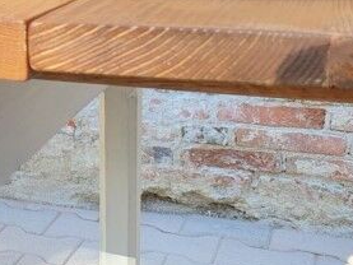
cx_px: -87
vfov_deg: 19.3
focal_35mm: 75
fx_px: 765
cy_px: 32
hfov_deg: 23.4
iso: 50
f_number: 2.4
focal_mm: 4.32
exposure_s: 1/141
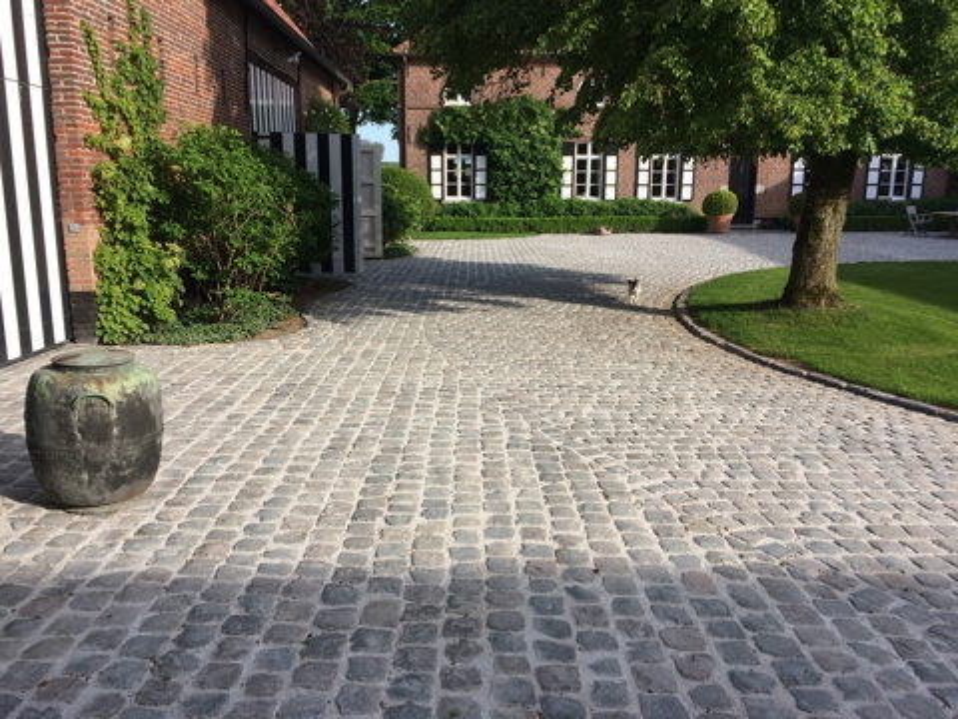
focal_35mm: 29
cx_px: 479
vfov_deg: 48.2
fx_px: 803
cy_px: 360
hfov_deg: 61.7
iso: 32
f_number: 2.2
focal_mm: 4.15
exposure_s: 1/933
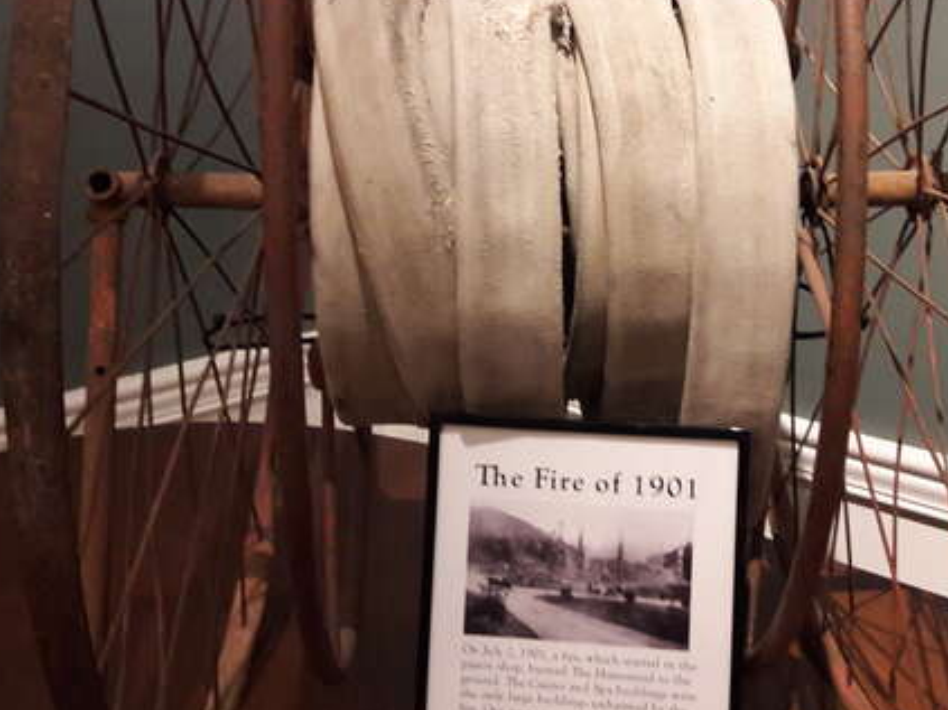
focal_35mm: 53
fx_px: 1451
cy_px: 228
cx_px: 574
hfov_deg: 36.0
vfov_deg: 27.3
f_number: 1.9
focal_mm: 3.7
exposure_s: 1/24
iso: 160
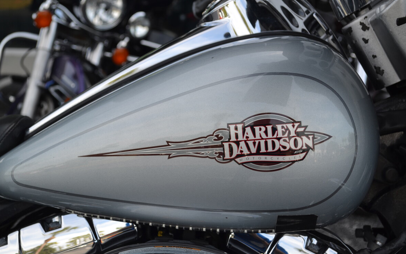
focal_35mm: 65
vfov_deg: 20.0
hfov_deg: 31.5
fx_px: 719
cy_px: 126
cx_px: 204
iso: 100
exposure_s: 1/160
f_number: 6.3
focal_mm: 42
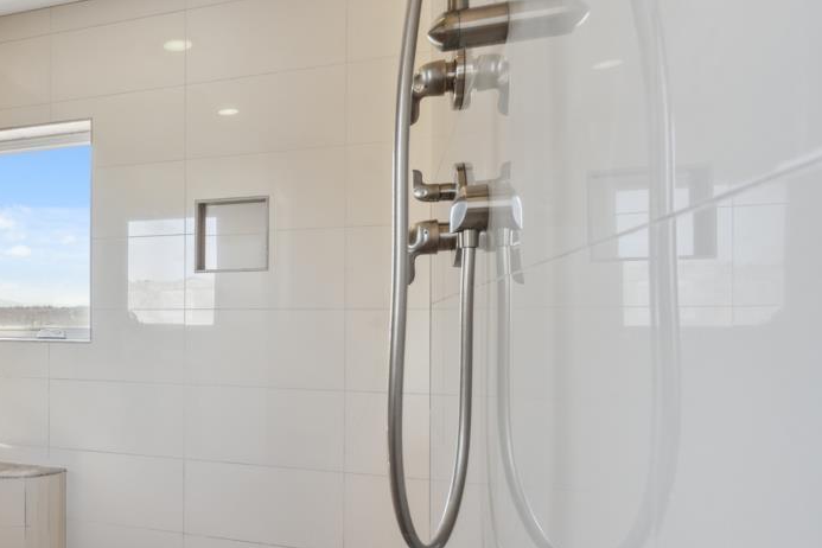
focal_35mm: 30
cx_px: 81
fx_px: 685
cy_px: 323
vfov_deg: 43.4
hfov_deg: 54.0
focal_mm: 16
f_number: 8
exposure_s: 1/50
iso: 400
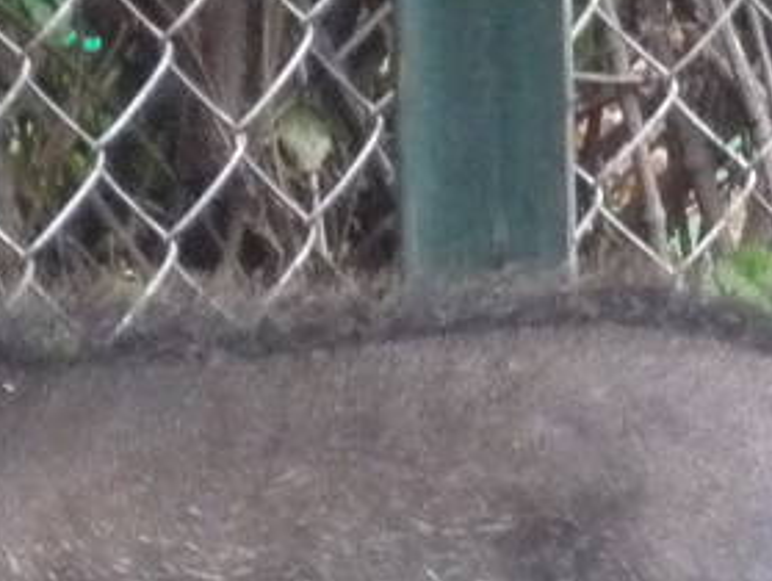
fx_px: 33764
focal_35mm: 1512
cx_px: 512
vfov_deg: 1.0
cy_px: 916
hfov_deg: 1.3
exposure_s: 1/60
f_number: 4.9
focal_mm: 45.4
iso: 500
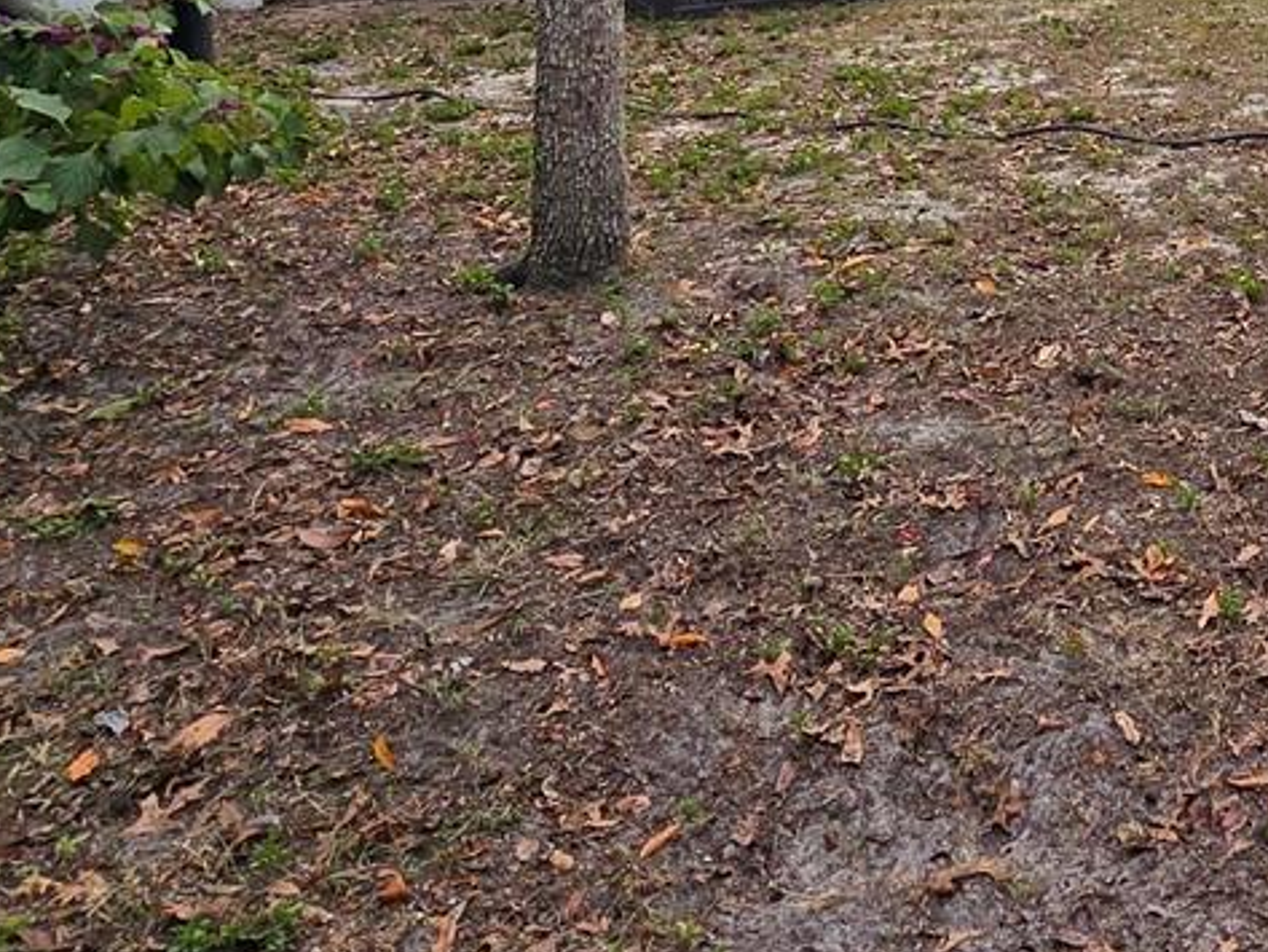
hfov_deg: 37.2
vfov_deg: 29.3
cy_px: -126
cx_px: 1338
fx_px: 1612
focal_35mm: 44
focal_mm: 2.2
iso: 50
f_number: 2.2
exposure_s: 1/814
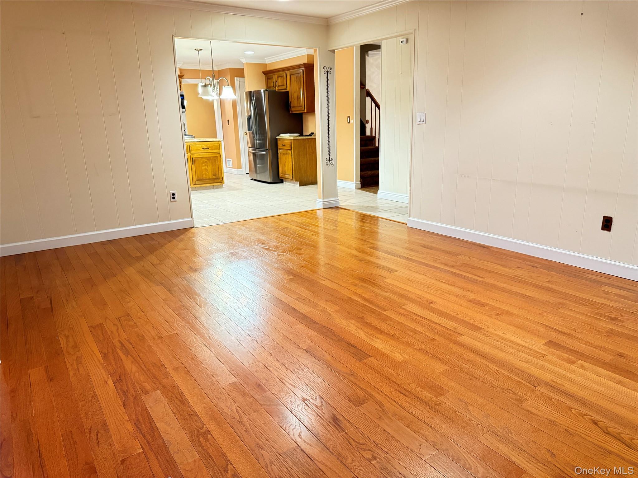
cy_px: 239
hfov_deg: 71.6
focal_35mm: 24
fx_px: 442
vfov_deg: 56.8
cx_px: 319
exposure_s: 1/40
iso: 800
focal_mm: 6.76
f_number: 1.78
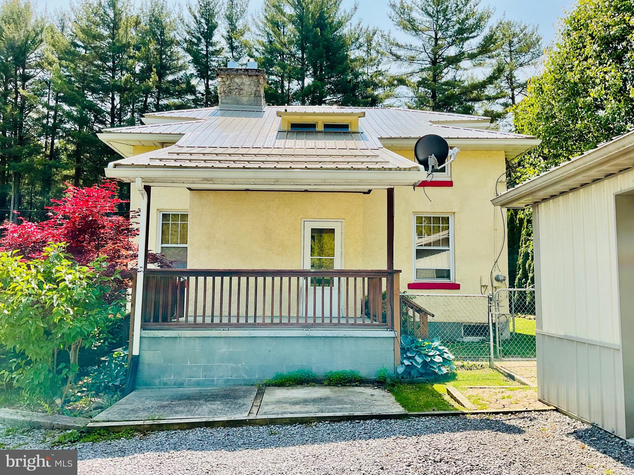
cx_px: 317
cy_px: 238
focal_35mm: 29
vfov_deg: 48.2
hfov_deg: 61.7
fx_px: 531
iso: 16
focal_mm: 3
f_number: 1.8
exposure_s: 1/869
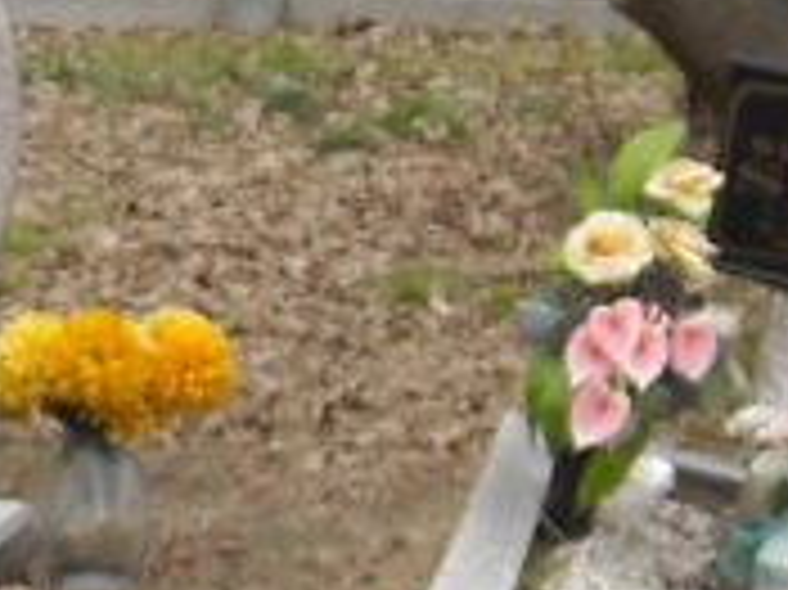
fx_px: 4663
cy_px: 288
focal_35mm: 205
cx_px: -365
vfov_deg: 7.2
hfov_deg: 9.4
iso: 64
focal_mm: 5.7
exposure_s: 1/74
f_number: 2.8
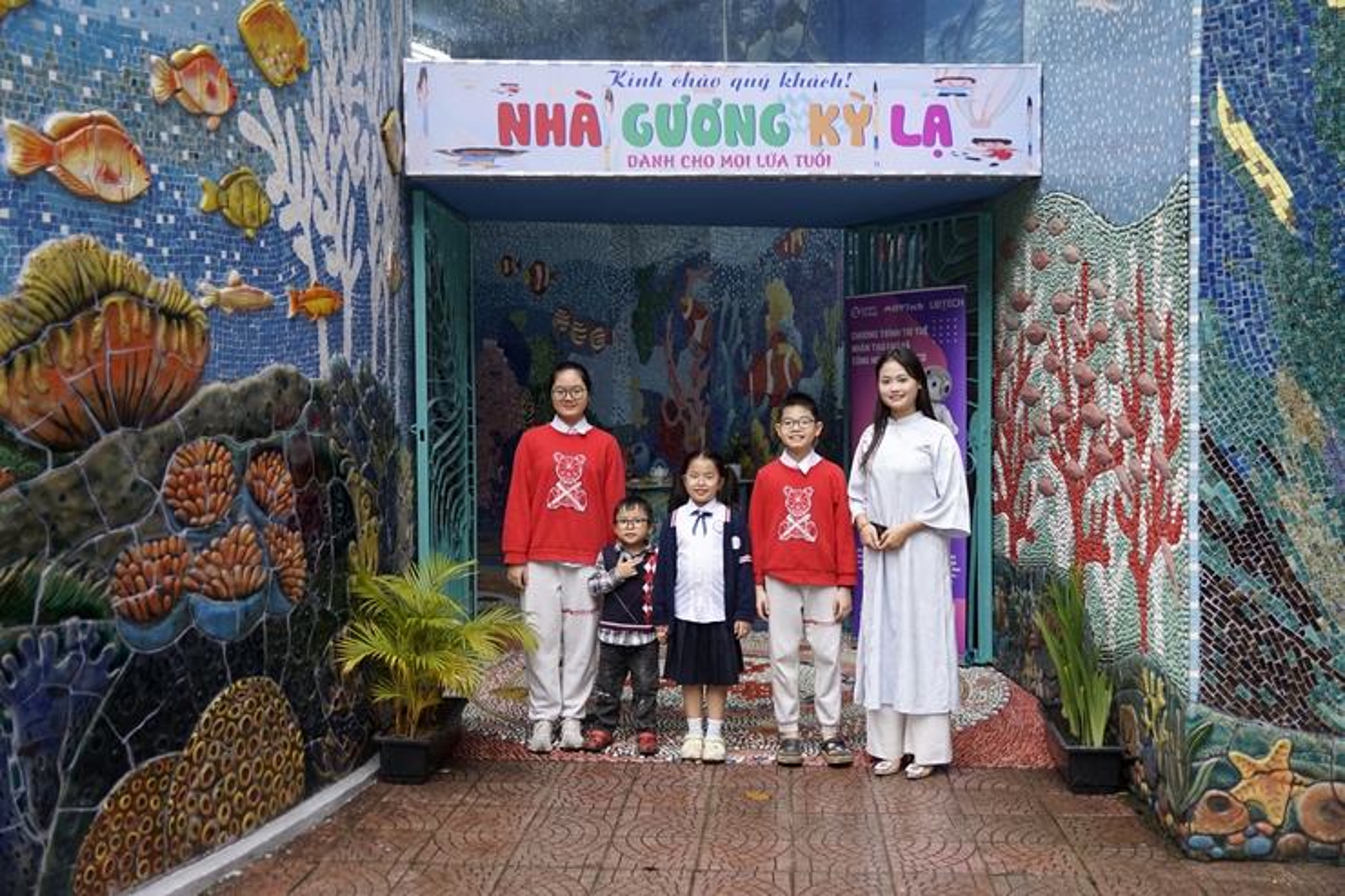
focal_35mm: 34
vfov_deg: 38.9
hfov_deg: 55.8
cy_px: 448
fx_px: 1270
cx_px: 672
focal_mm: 23
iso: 250
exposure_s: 1/125
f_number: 4
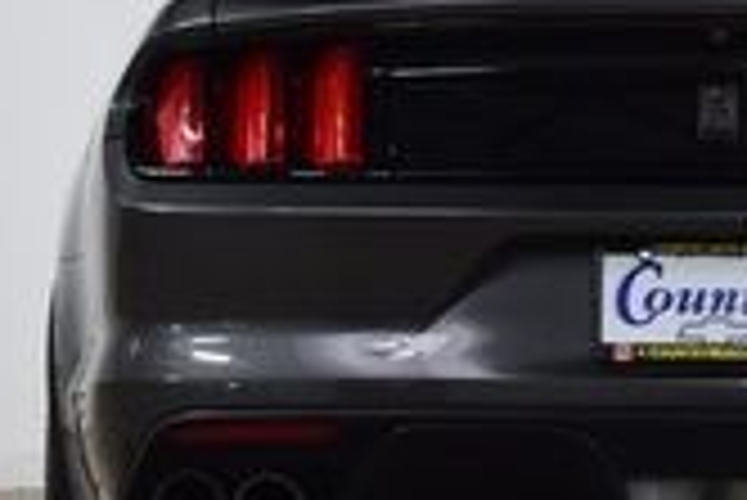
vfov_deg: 6.6
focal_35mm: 208
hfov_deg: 9.8
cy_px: 277
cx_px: 734
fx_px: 4320
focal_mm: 36
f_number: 6.3
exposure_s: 1/15
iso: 400
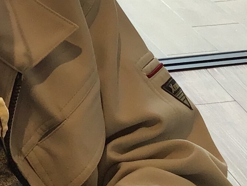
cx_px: -86
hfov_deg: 12.6
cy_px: 67
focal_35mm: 151
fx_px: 1078
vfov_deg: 9.8
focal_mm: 3.3
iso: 32
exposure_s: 1/120
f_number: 2.4
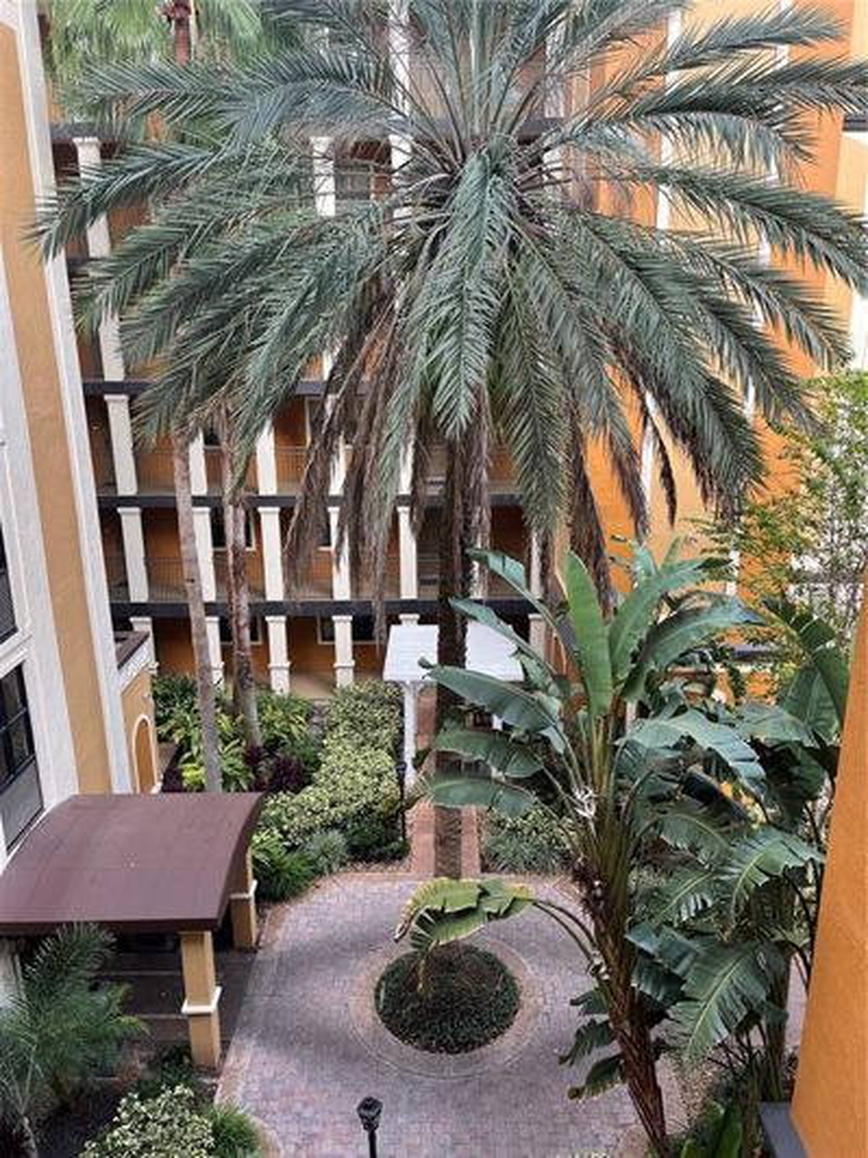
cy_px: 579
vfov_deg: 67.3
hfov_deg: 53.1
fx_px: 869
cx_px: 434
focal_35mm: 26
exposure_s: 1/154
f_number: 1.6
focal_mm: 5.1
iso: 40
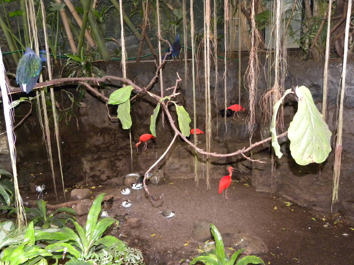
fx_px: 337
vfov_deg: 42.9
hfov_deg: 55.4
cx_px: 177
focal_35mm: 33
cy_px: 132
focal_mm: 5.9
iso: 400
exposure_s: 1/30
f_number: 2.8
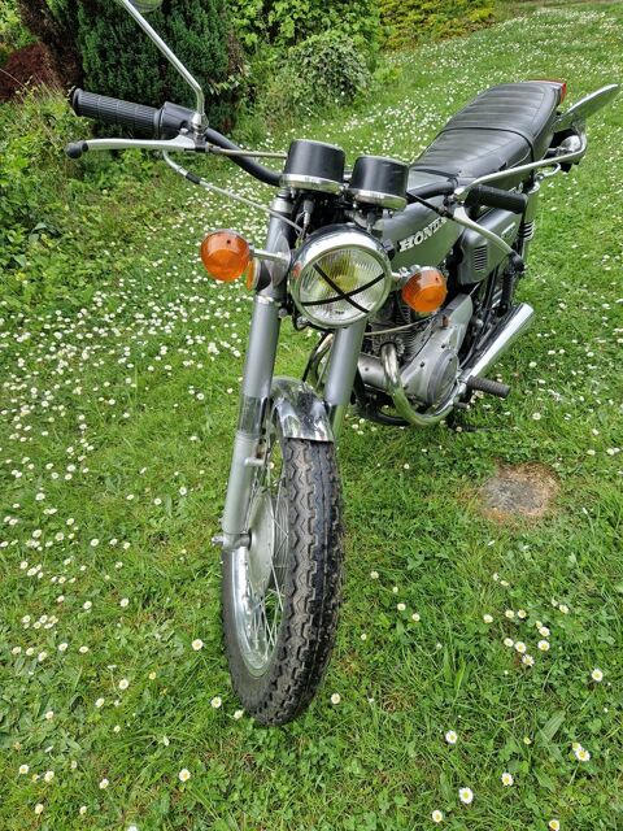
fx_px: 552
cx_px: 312
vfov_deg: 73.9
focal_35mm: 23
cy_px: 416
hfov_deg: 58.9
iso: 50
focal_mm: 5.4
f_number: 1.8
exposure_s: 1/346
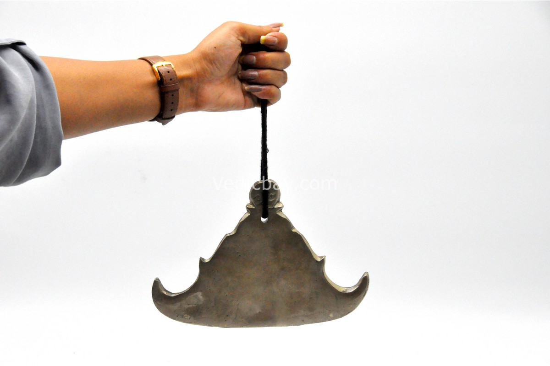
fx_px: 1604
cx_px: 275
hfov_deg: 19.5
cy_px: 183
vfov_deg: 13.0
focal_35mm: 105
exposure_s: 1/640
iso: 3200
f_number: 13
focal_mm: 70
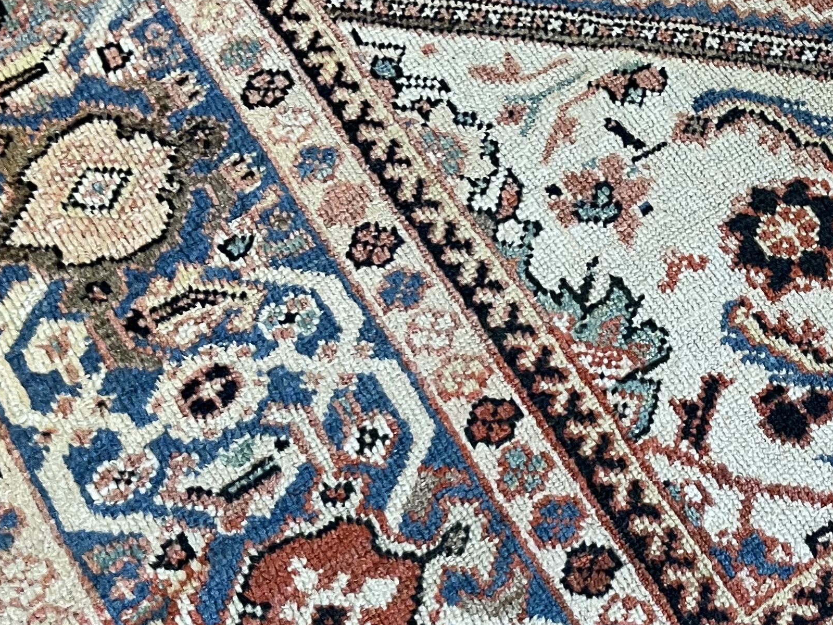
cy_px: 332
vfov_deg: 23.3
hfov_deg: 28.9
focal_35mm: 63
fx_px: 1516
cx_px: 814
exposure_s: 1/60
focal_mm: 5.1
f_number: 1.6
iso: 125
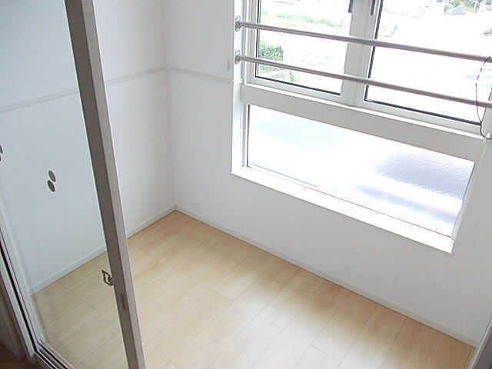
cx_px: 246
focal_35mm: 28
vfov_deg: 49.7
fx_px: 398
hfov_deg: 63.4
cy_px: 184
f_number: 2.7
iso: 200
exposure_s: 1/160
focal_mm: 4
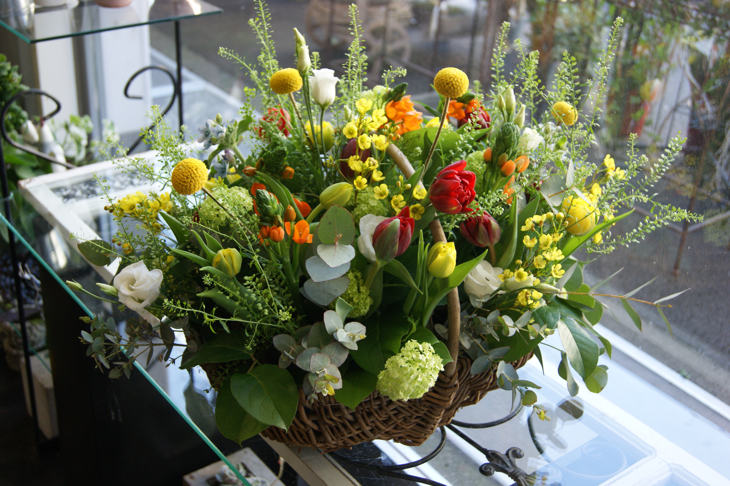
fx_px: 912
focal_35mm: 45
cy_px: 243
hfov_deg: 43.6
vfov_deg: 29.8
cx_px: 365
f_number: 4.5
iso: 250
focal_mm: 30
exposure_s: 1/60
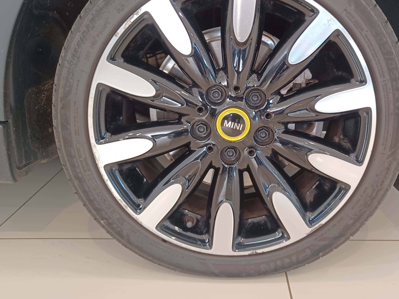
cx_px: 244
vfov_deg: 42.5
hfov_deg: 54.8
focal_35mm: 33
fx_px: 380
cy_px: 104
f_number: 1.8
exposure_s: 1/30
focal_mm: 4.6
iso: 250
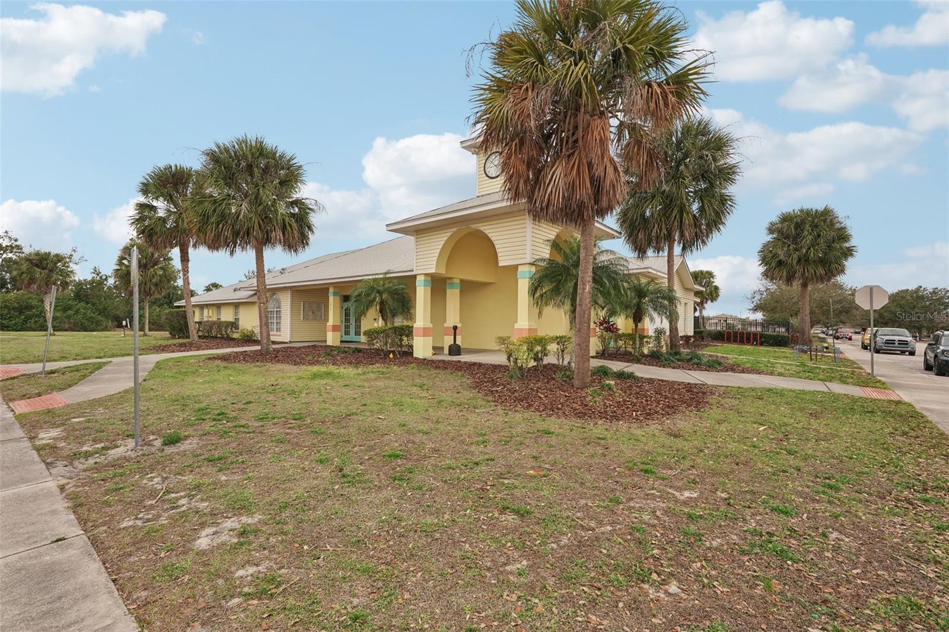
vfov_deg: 72.0
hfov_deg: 95.0
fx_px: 435
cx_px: 474
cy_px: 316
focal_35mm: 16
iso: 400
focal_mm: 16.5
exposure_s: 1/320
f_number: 8
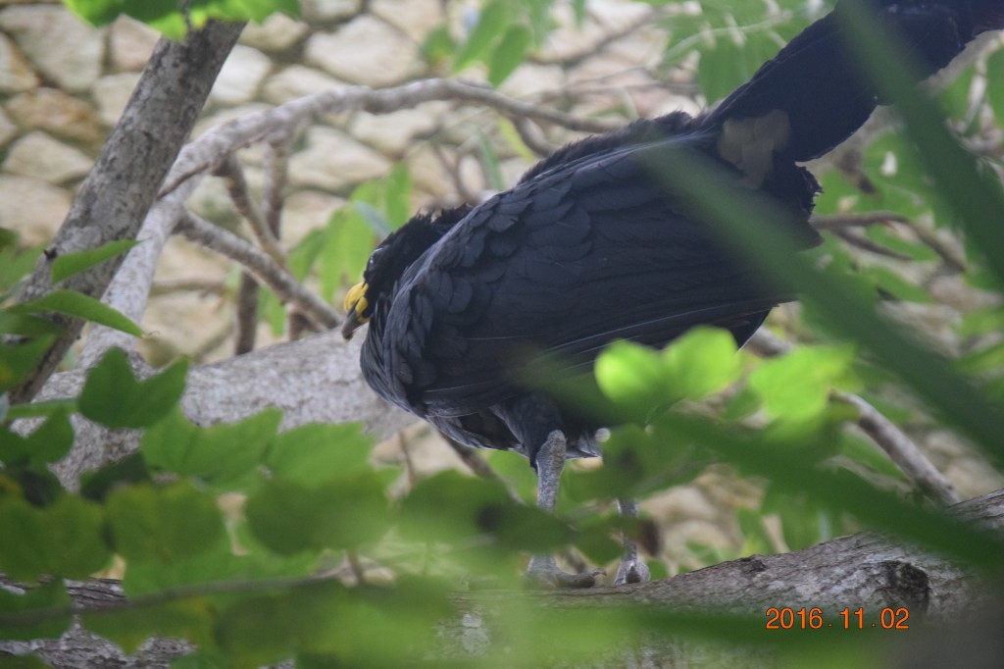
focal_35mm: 300
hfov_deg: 6.9
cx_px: 502
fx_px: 8363
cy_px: 334
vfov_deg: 4.6
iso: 2500
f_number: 5.6
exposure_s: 1/500
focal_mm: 200
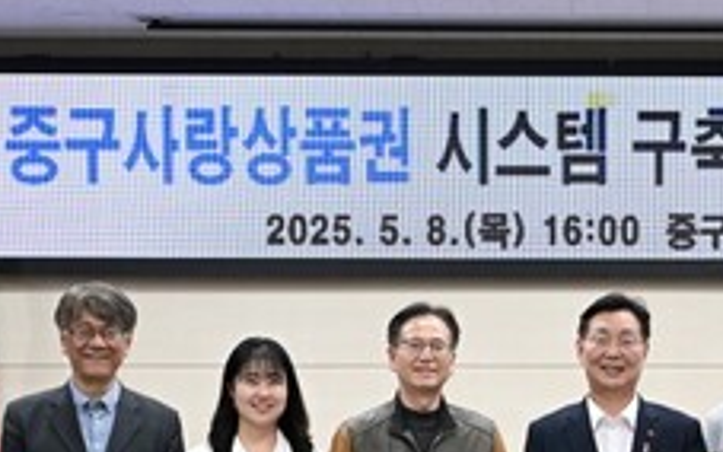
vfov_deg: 16.2
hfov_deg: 26.0
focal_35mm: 78
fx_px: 1537
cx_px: 583
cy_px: 509
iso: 2000
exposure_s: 1/125
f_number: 5.6
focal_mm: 29
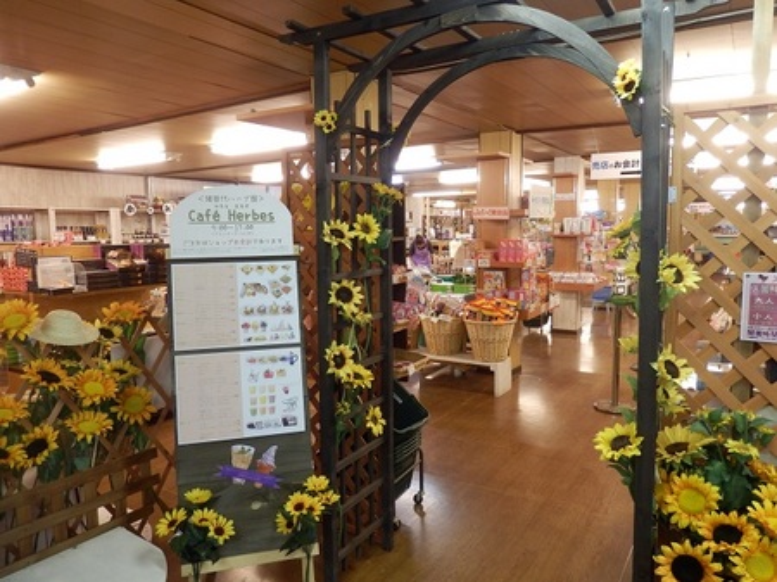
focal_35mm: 25
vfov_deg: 54.8
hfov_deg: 69.4
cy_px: 291
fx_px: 561
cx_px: 388
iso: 200
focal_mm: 4.5
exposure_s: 1/30
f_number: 3
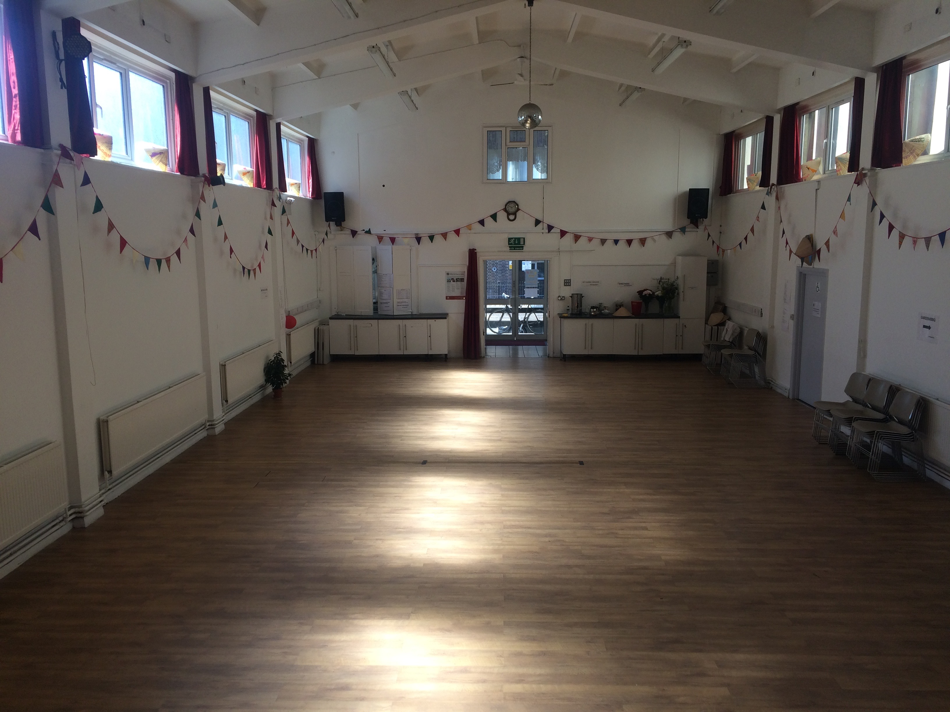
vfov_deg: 48.2
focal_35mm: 29
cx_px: 475
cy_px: 356
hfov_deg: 61.7
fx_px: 796
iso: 32
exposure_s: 1/175
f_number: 2.2
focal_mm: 4.15
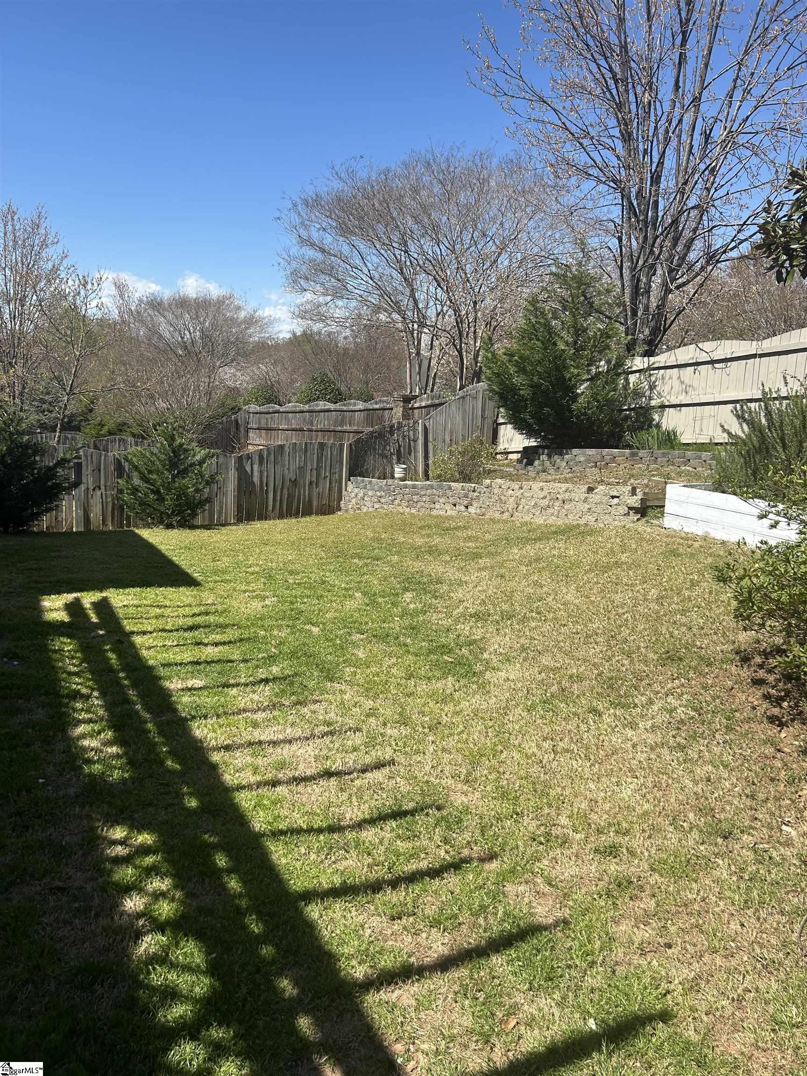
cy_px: 538
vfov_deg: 67.3
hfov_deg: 53.1
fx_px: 808
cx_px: 404
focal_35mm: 26
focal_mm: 5.7
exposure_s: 1/3704
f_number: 1.5
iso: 50
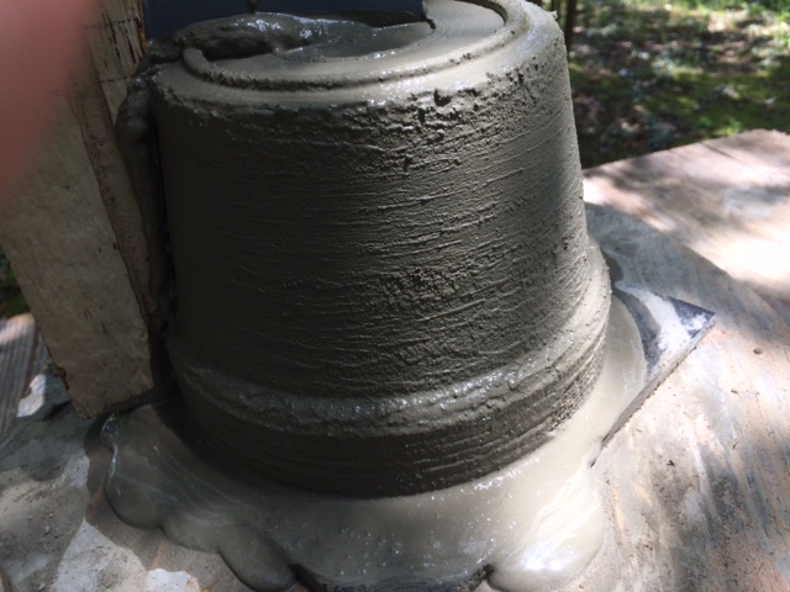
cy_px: 296
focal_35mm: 29
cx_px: 395
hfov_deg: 61.7
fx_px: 662
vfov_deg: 48.2
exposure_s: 1/406
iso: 32
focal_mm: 4.15
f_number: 2.2
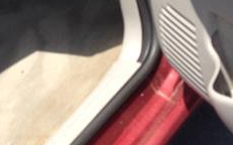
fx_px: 984
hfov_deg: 13.0
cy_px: -89
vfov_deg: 8.2
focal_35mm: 155
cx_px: -72
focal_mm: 4.13
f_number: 2.4
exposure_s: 1/542
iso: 50
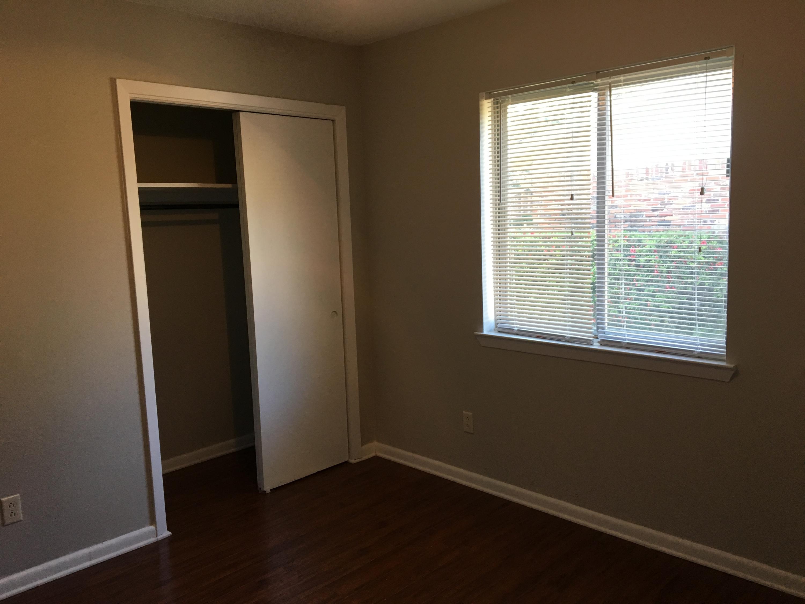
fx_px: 674
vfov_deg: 48.2
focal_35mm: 29
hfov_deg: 61.7
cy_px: 302
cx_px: 402
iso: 40
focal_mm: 4.15
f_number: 2.2
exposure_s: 1/30
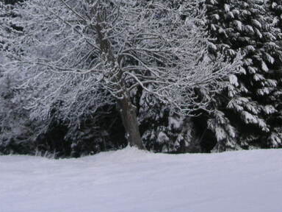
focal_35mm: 77
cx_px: 124
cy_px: 6
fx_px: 627
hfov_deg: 25.3
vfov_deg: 18.7
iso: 50
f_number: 6.7
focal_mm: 6.1
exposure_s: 1/180
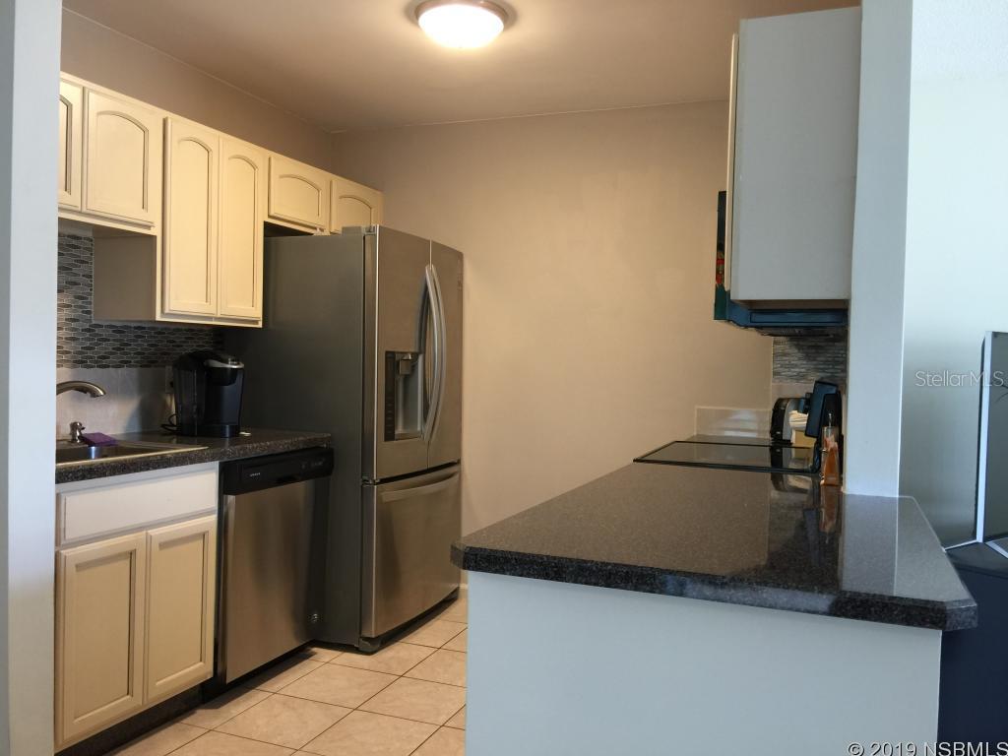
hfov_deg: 61.7
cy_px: 378
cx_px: 504
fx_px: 844
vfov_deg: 48.2
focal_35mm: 29
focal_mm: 4.15
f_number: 2.2
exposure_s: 1/15
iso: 50
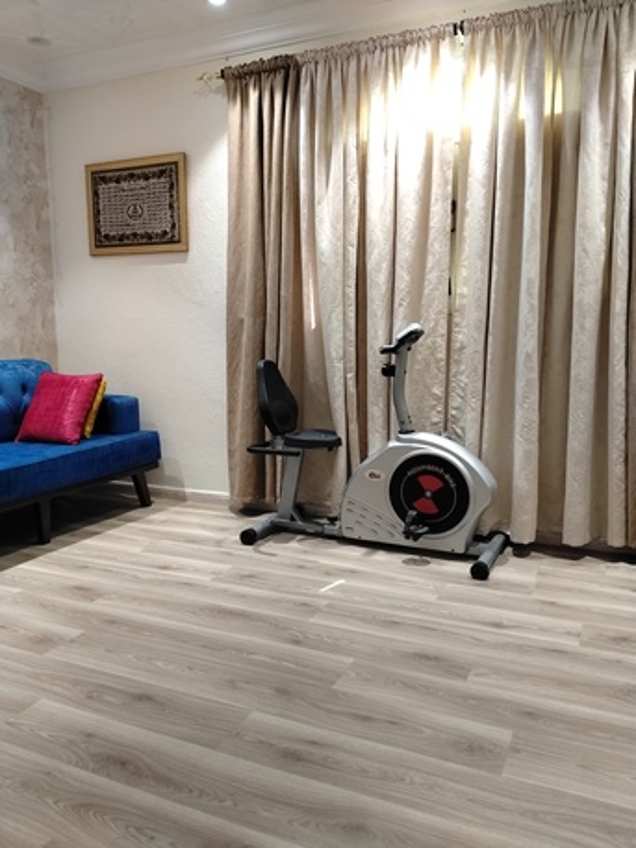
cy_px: 424
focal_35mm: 27
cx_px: 318
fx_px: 661
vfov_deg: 65.3
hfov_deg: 51.4
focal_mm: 4.05
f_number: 1.8
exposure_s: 1/33.3
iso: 828
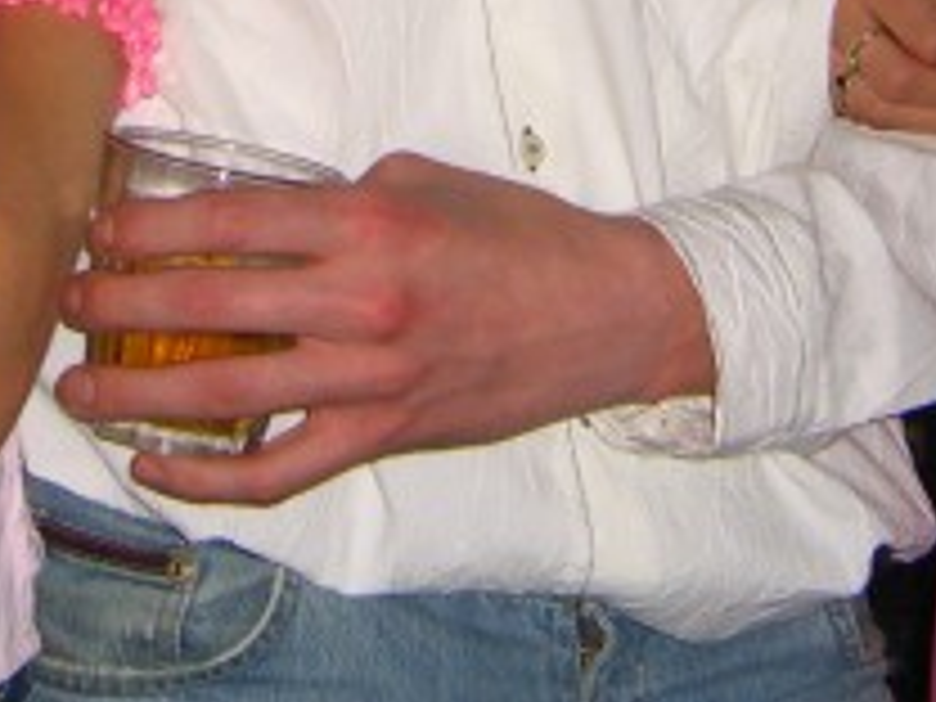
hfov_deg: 13.5
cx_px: 378
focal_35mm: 146
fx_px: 3948
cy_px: -428
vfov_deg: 9.8
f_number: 2.8
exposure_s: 1/60
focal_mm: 7.9
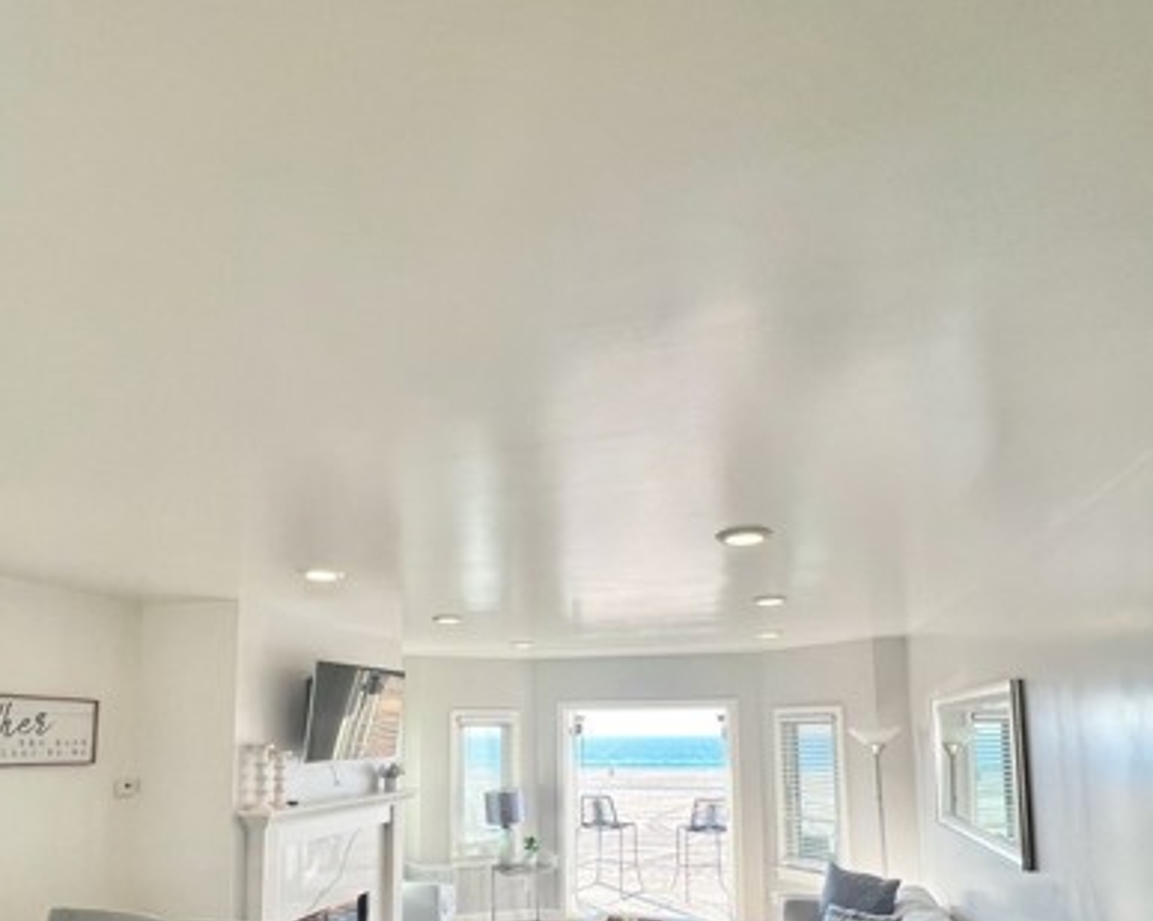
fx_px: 716
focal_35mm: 21
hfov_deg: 77.3
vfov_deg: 62.5
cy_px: 665
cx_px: 501
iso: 32
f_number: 1.8
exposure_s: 1/240
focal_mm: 1.57
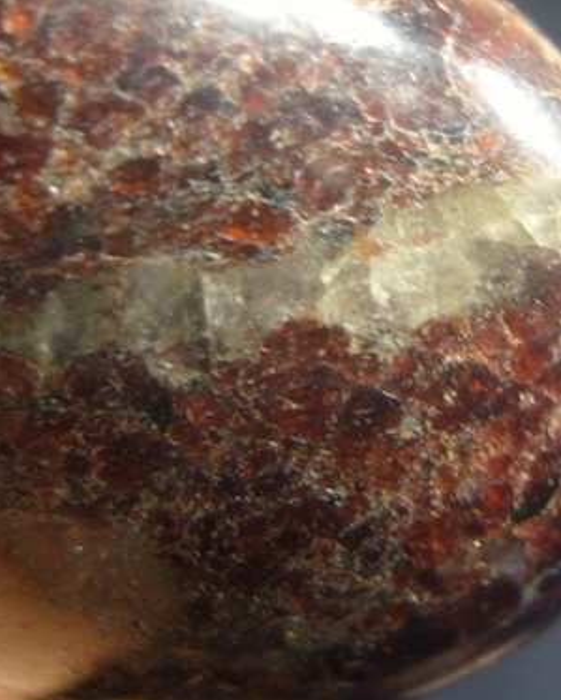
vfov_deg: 40.3
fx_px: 954
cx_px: 281
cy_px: 355
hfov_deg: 32.8
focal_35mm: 46
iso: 80
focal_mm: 7.4
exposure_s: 1/60
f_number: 2.8
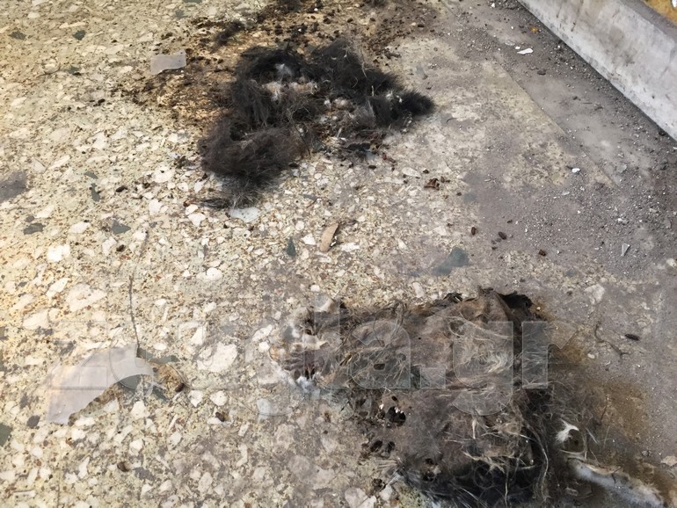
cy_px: 254
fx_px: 567
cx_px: 338
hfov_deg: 61.6
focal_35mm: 29
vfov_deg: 48.3
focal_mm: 4.15
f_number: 2.2
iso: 125
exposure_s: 1/33
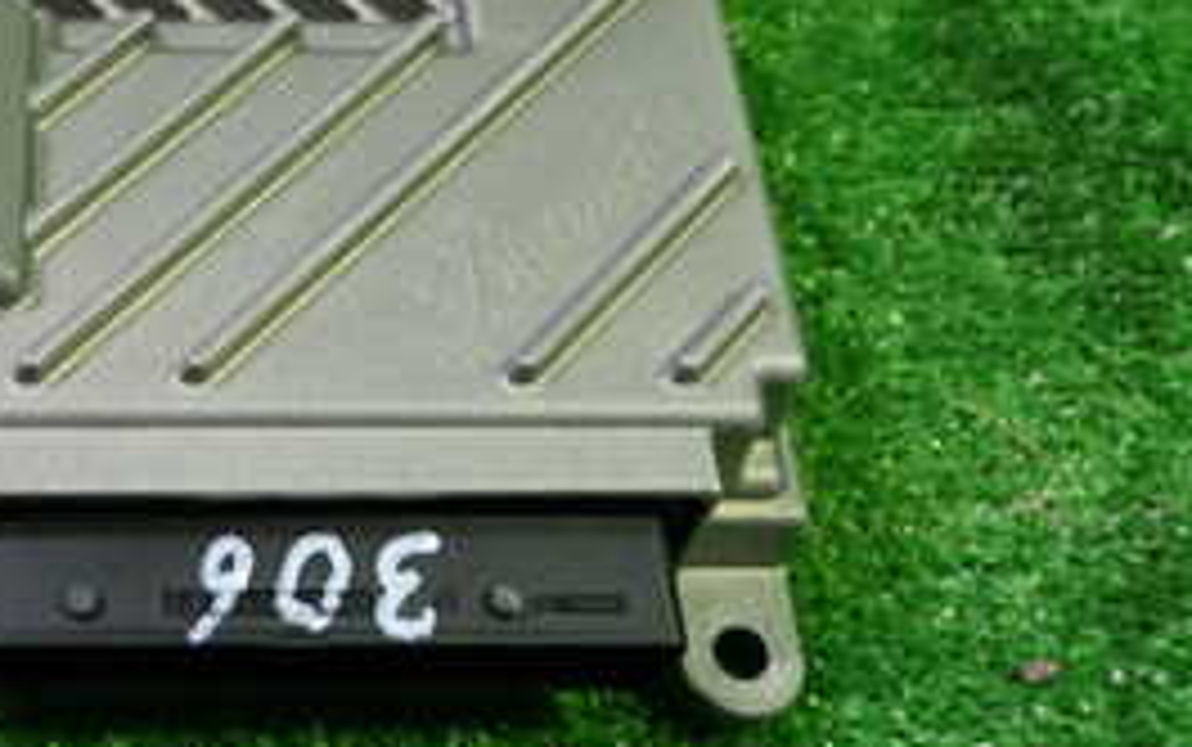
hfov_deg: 32.6
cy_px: 135
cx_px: 166
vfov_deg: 21.4
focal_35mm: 60
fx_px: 1950
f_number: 2
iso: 200
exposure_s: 1/60
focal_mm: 4.5
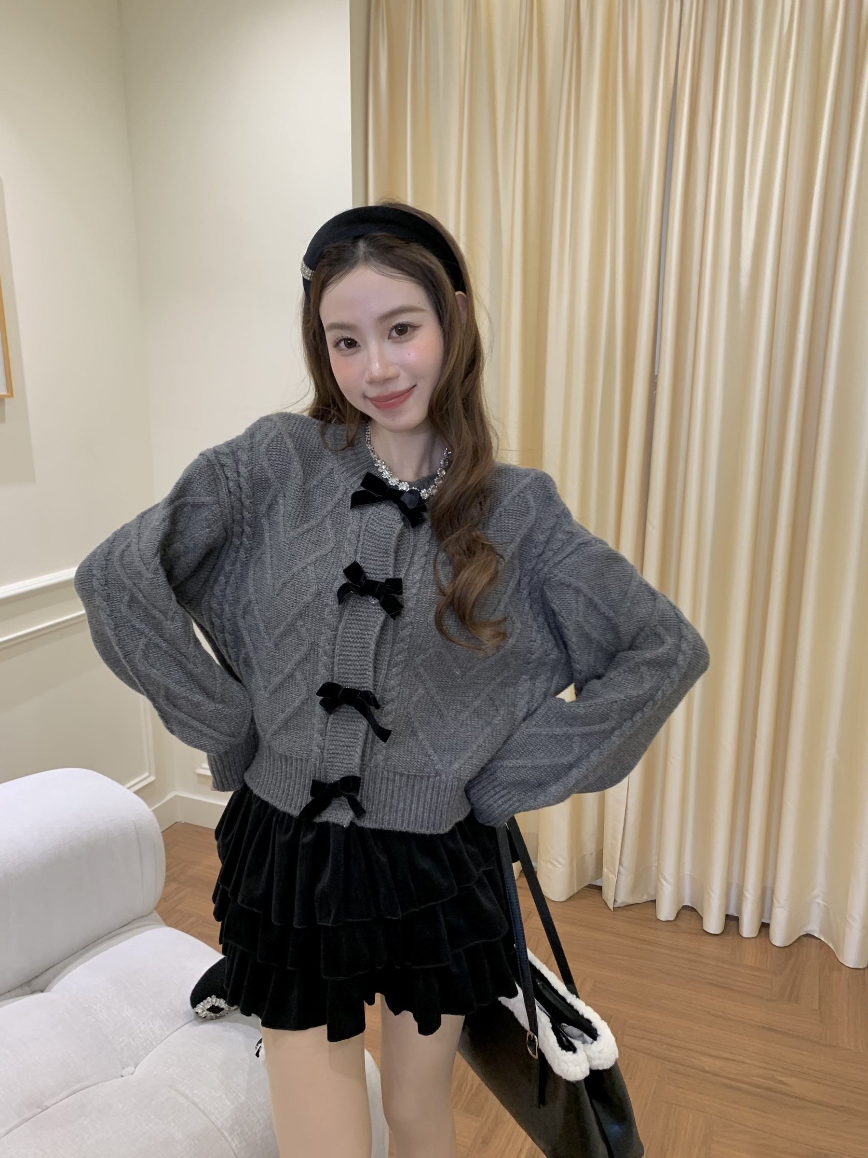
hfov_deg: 53.1
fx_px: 869
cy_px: 579
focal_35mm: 26
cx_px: 434
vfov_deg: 67.3
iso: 64
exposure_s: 1/50
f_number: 1.8
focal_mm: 4.25
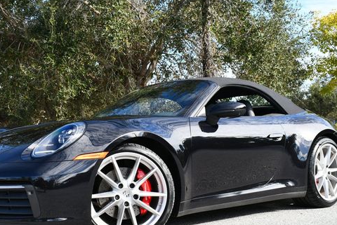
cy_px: 125
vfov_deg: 28.1
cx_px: 140
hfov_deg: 40.9
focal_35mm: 48
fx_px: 450
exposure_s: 1/250
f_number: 6.3
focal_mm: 18
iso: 200
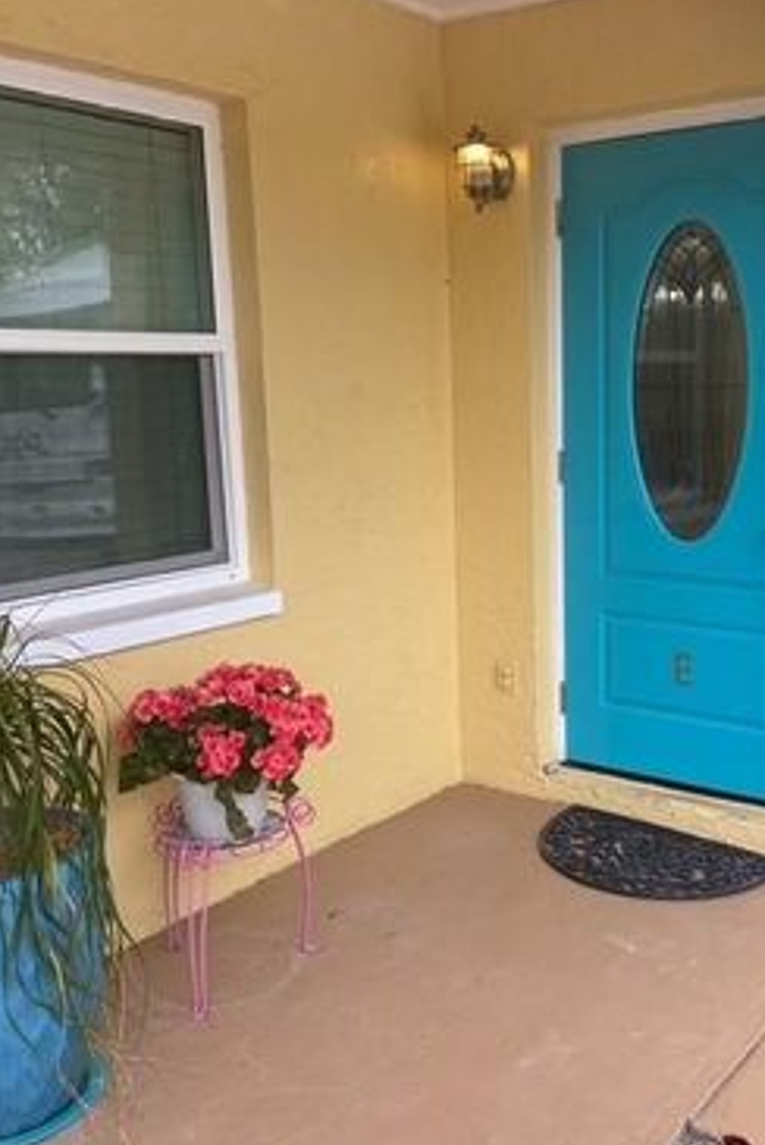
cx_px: 577
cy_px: 566
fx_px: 1177
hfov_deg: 35.2
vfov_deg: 51.8
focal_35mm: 37
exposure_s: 1/208
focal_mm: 4.25
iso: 32
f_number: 1.8
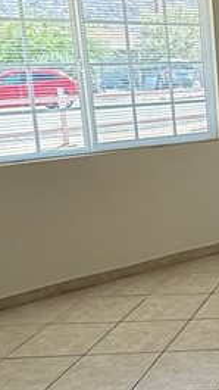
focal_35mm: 59
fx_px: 609
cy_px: 168
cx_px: 422
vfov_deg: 35.4
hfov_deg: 16.3
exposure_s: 1/120
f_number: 2.2
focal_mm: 2.22
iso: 100
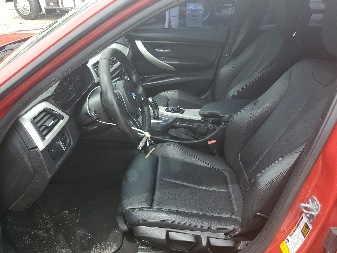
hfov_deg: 65.3
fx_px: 263
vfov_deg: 51.4
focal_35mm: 27
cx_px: 172
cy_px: 129
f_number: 1.5
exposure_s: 1/435
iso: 50
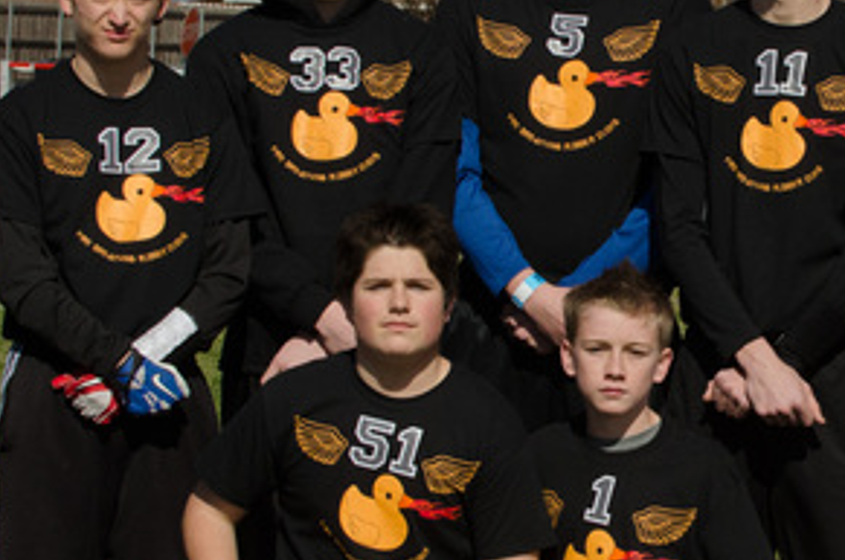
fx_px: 6093
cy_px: 321
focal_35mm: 260
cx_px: 709
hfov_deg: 7.9
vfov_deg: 5.3
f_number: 10
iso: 1000
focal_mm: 70
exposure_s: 1/2500
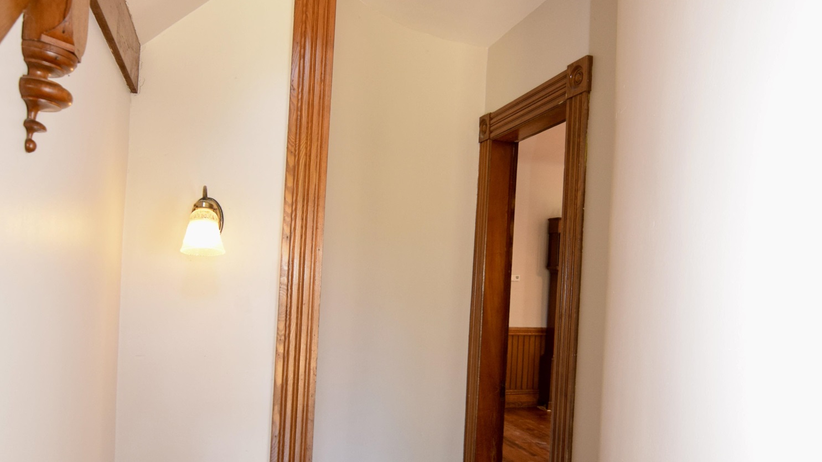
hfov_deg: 70.2
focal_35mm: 27
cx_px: 399
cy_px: 268
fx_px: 584
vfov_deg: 43.0
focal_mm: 11
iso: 800
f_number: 3.2
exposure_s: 1/60
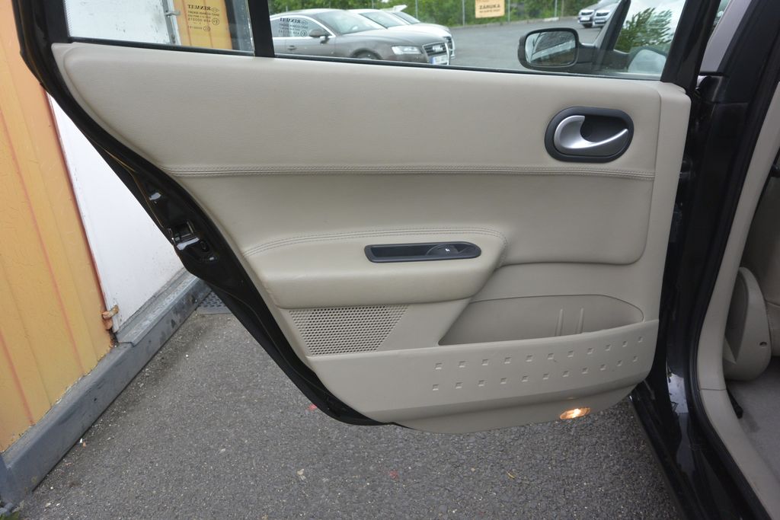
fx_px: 585
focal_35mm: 27
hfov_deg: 67.4
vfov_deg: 47.9
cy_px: 260
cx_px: 390
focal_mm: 10
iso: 180
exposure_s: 1/250
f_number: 3.5
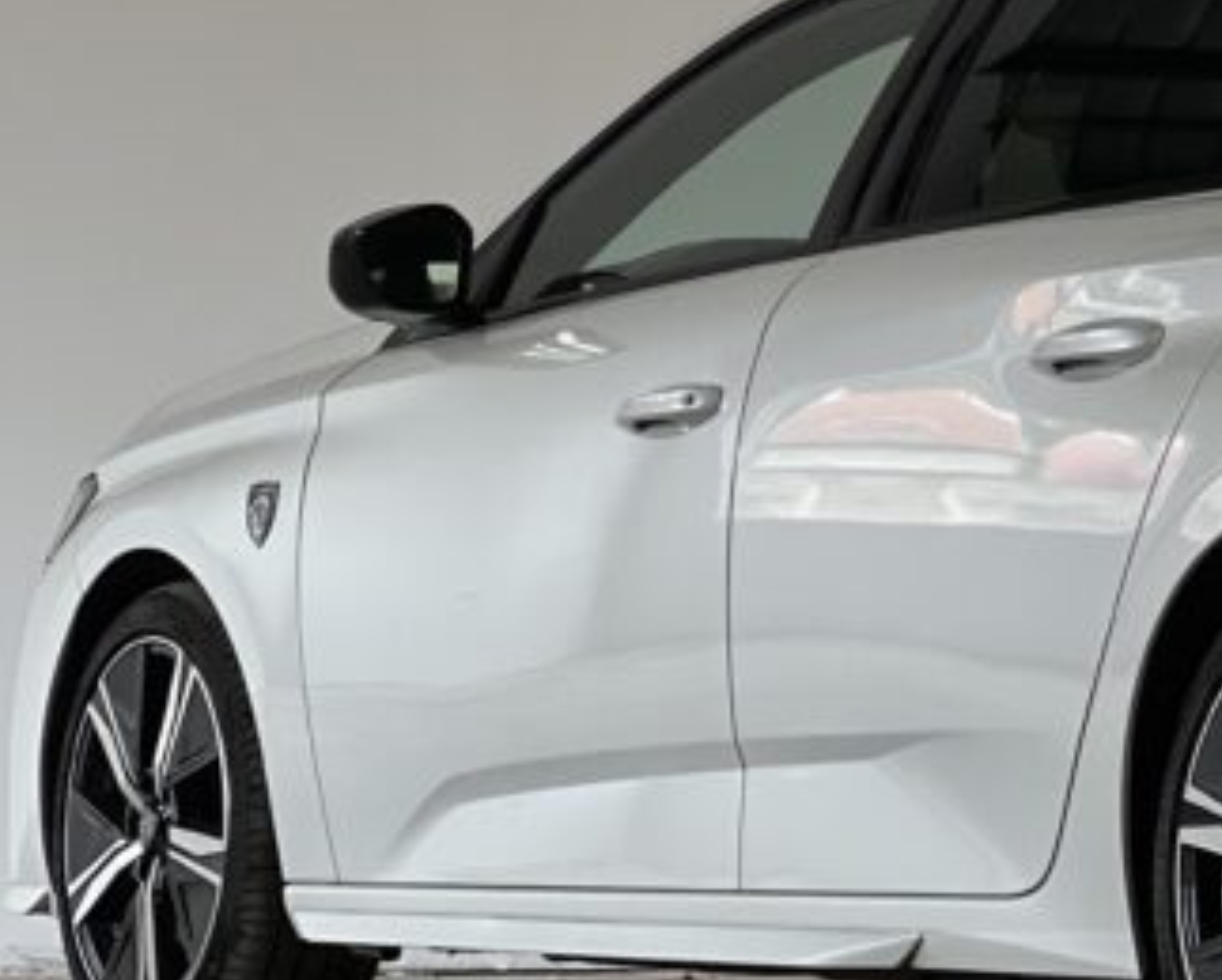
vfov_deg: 8.3
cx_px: 1445
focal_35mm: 186
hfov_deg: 10.2
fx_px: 6733
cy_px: 26
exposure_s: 1/121
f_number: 2.8
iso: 125
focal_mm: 9
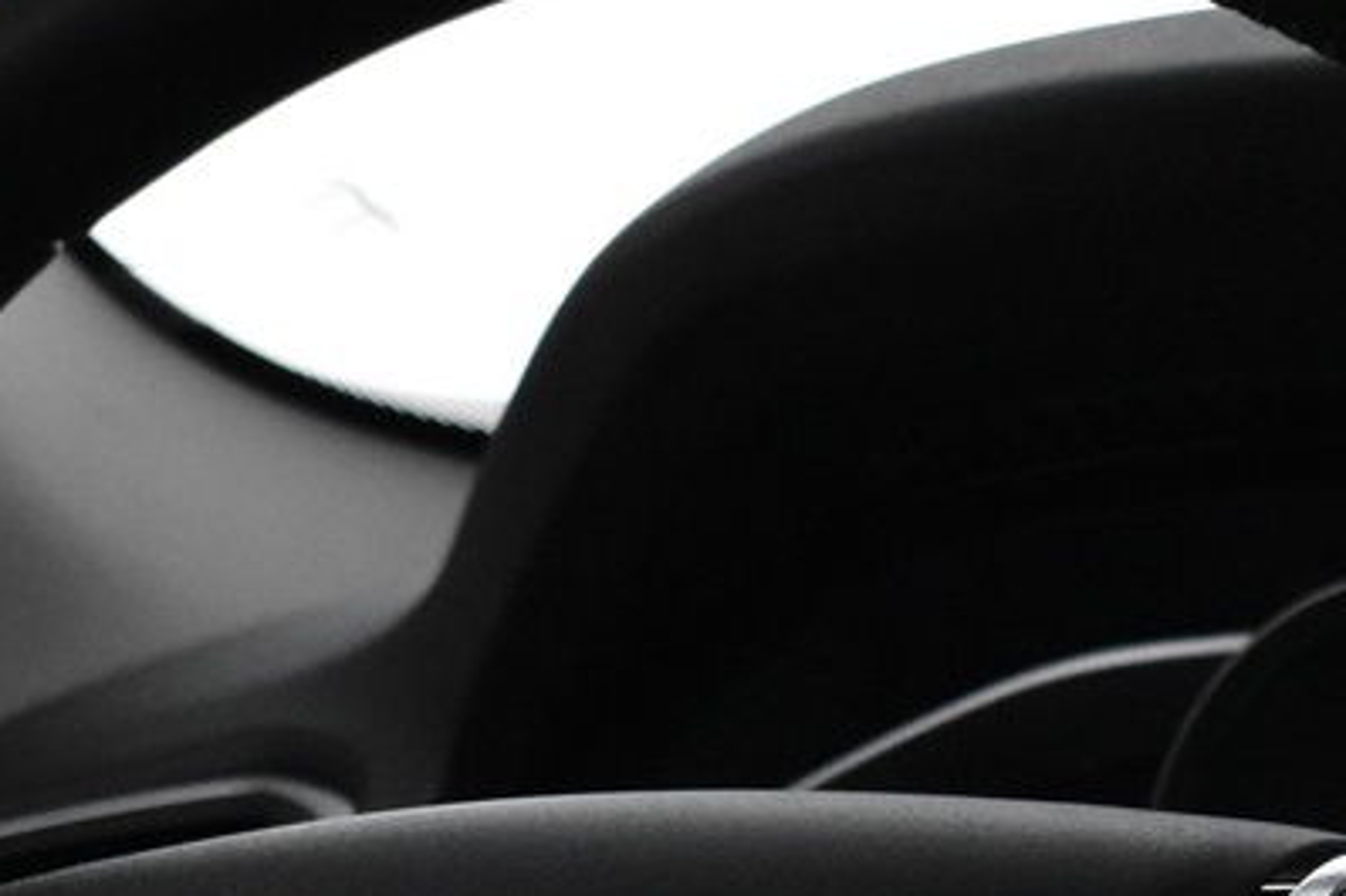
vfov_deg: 7.7
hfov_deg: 11.6
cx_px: 594
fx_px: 6616
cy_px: 1143
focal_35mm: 177
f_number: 5
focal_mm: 29
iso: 3200
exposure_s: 1/100
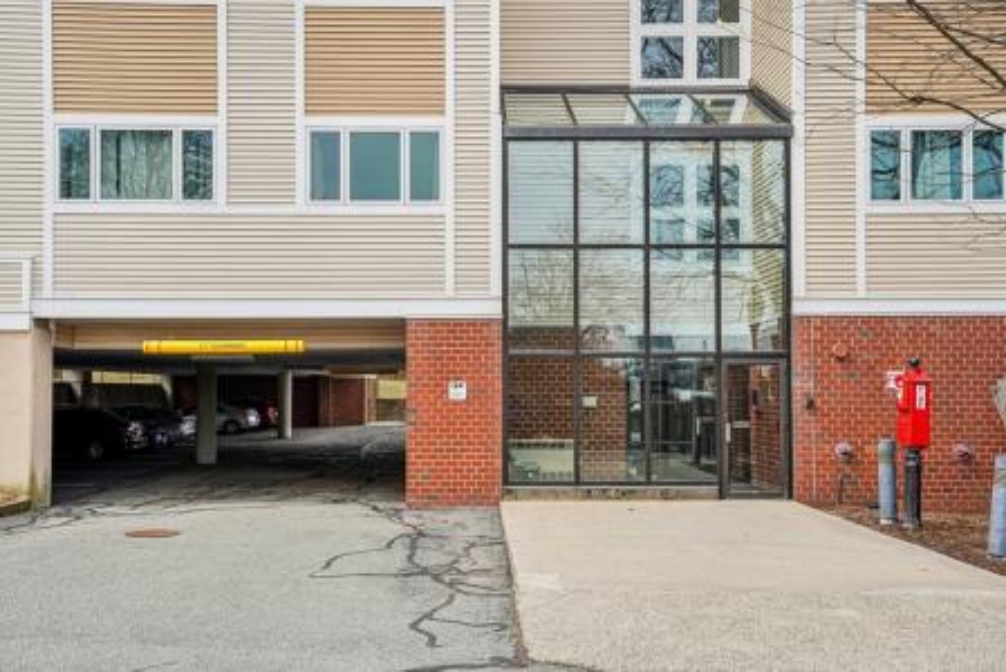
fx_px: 923
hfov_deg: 57.2
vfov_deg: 40.0
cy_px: 336
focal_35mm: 33
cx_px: 503
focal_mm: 33
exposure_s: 1/160
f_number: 8
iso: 100
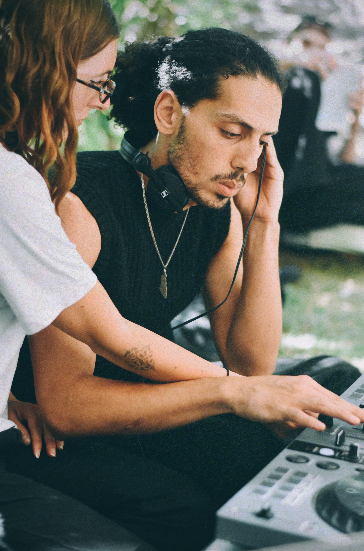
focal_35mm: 75
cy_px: 276
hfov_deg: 18.1
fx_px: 1145
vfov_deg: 27.1
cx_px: 182
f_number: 1.8
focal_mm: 50
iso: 1600
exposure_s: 1/4000
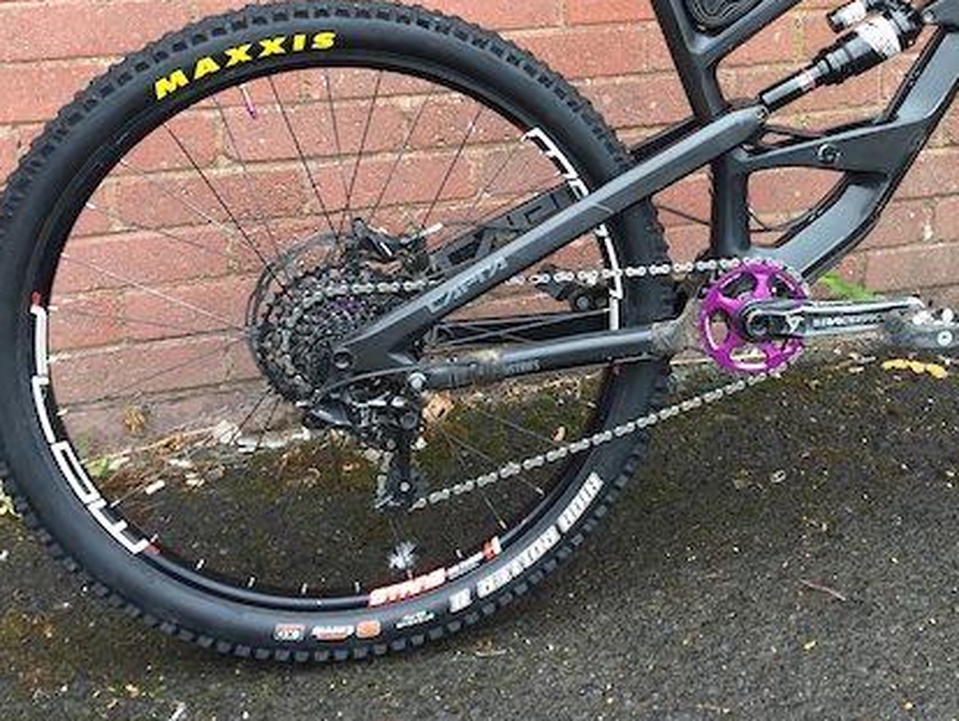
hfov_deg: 33.3
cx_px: 774
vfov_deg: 25.6
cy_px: 134
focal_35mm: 56
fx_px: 1552
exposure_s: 1/119
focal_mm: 4.15
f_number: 2.2
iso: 32
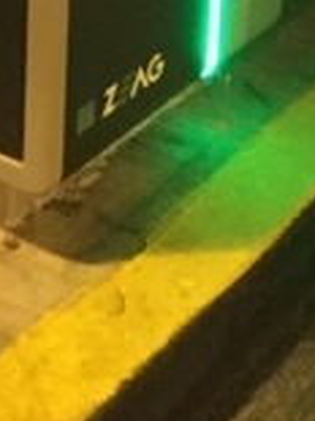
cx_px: 158
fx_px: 1944
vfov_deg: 11.4
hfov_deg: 9.3
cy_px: -369
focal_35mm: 160
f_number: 2.4
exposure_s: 1/15
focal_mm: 3.3
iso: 320
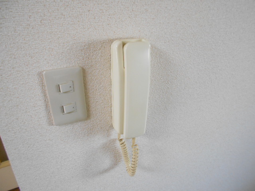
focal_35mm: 26
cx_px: 128
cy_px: 96
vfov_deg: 53.1
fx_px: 192
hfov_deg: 67.3
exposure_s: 1/25
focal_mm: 4.6
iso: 400
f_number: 3.2
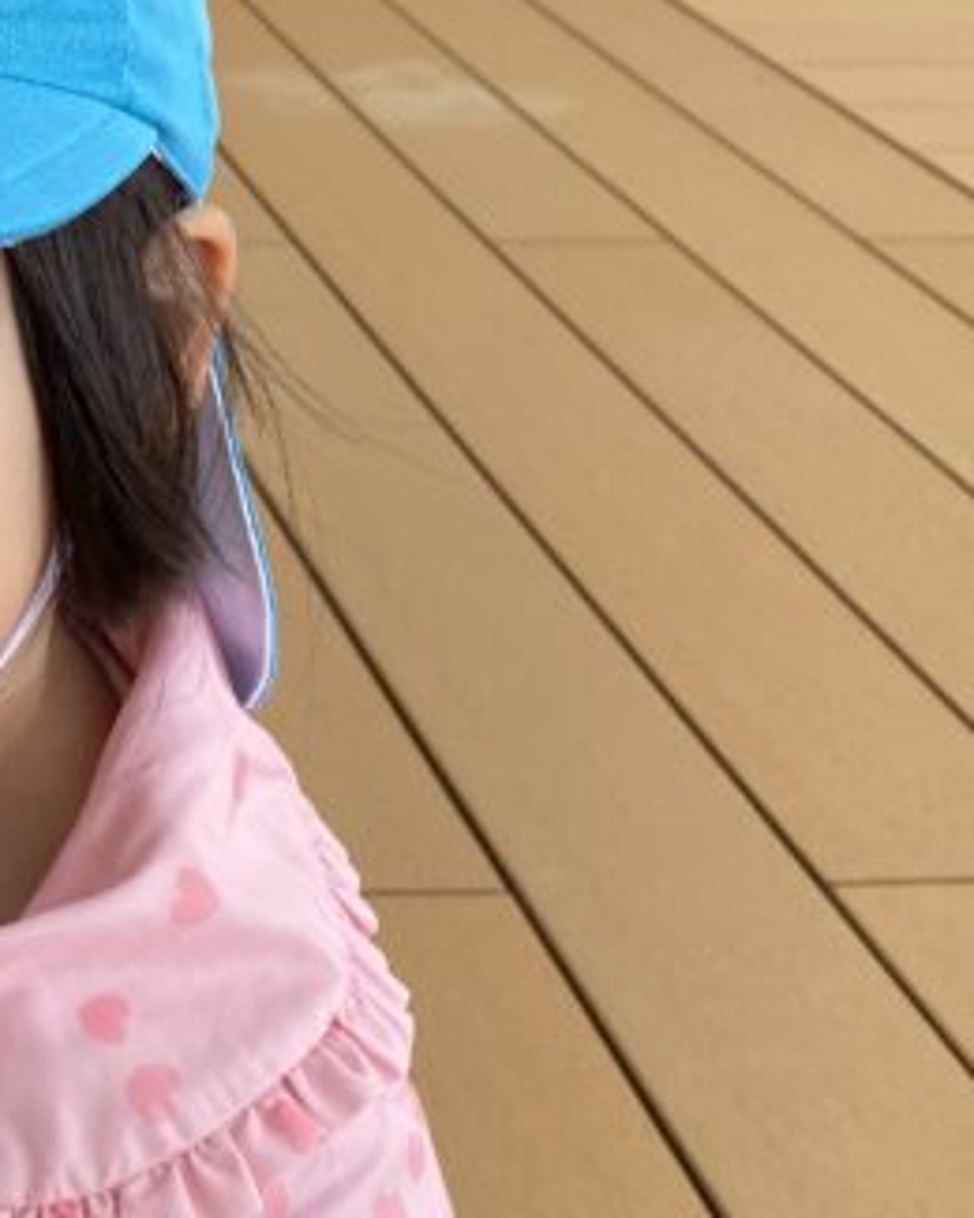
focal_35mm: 80
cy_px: 678
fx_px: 2883
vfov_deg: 23.8
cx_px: -285
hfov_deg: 17.9
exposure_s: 1/264
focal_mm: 4.25
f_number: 1.8
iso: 32
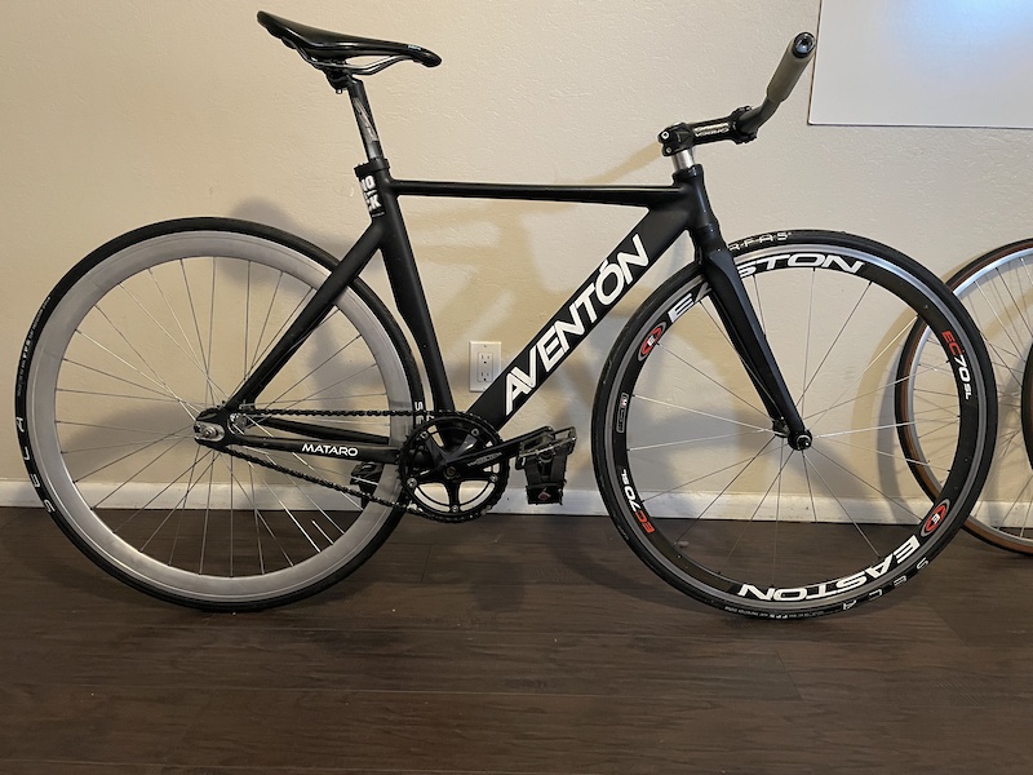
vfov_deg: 53.1
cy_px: 388
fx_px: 776
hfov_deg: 67.3
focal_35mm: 26
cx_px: 516
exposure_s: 1/40
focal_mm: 4.2
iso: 640
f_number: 1.6
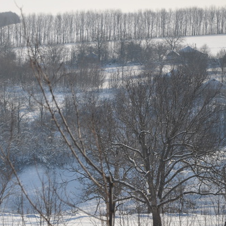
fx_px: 1485
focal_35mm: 201
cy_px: 53
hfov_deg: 8.6
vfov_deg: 8.7
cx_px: -48
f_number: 7.1
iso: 200
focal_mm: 62
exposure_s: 1/800
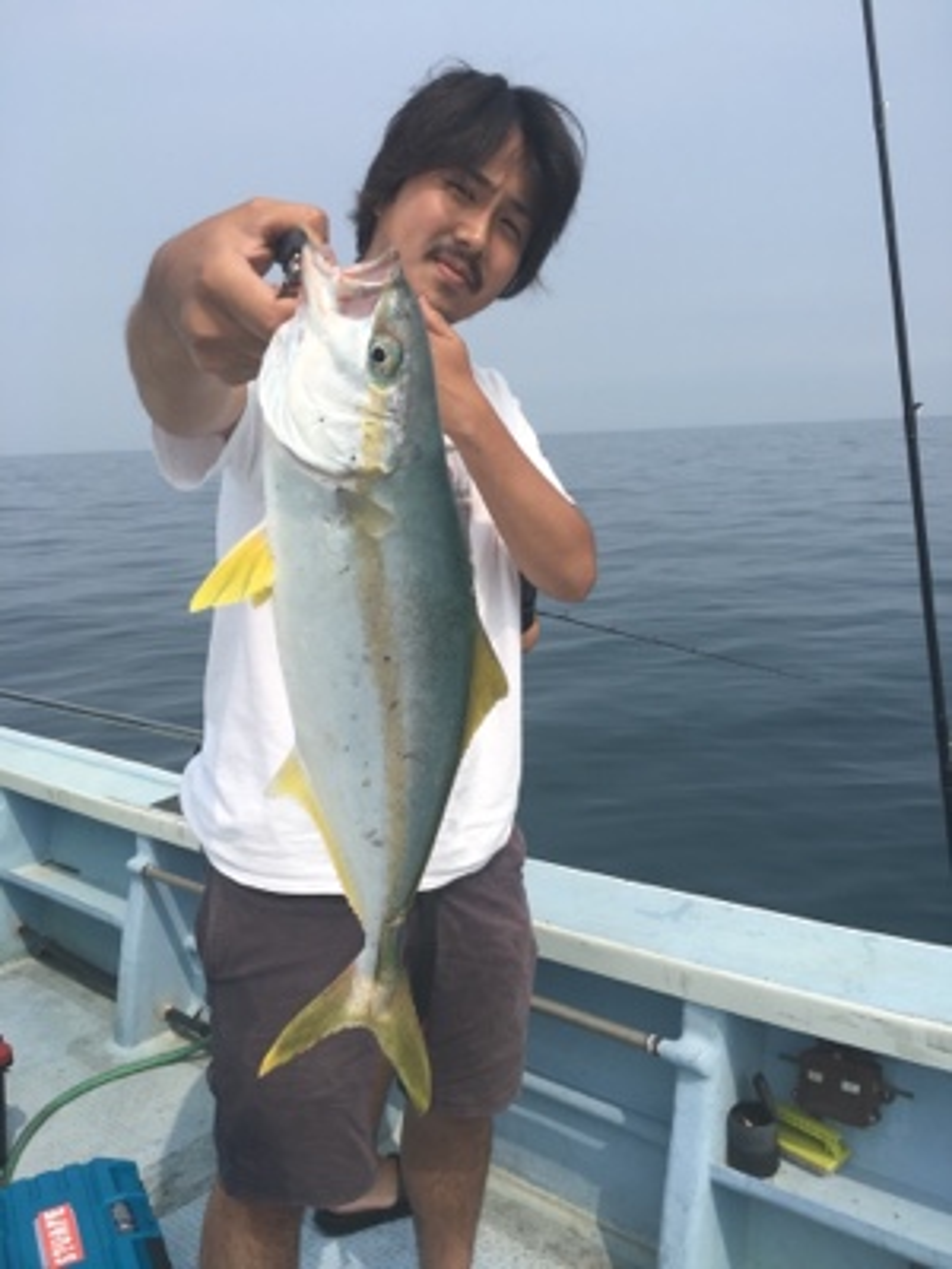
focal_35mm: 29
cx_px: 476
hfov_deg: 48.2
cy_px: 634
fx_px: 1063
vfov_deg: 61.7
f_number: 2.2
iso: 25
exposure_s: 1/2262
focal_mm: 4.15
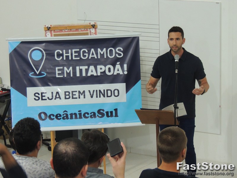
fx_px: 822
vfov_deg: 12.3
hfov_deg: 16.4
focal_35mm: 120
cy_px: 89
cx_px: 118
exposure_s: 1/13
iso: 800
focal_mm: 21.4
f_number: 4.2
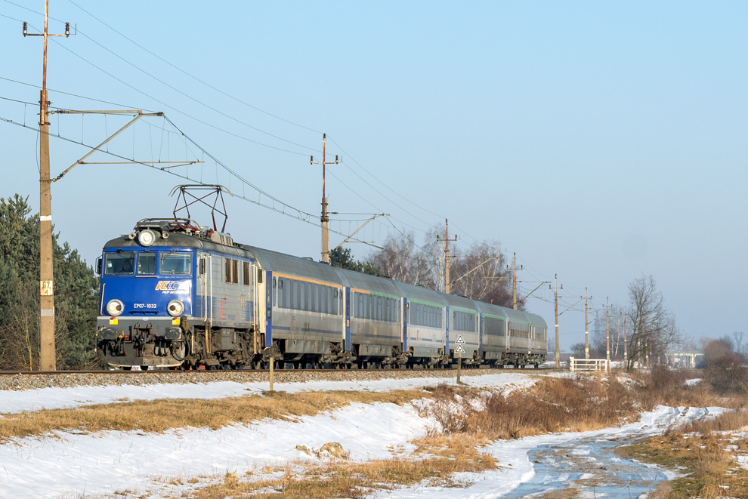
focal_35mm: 126
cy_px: 221
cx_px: 290
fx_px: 2619
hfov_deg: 16.2
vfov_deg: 10.9
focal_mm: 52
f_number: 9
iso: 125
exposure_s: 1/800
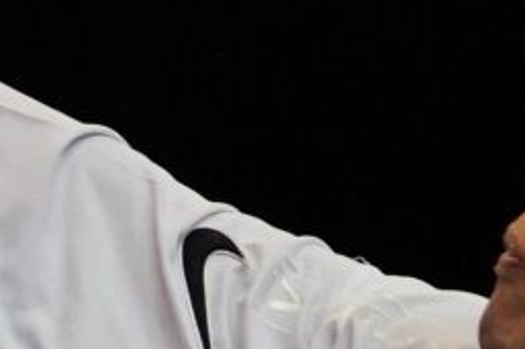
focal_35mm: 1325
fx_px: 19310
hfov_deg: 1.6
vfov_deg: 1.0
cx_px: -290
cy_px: 810
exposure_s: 1/1000
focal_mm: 126
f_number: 2.8
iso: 2000
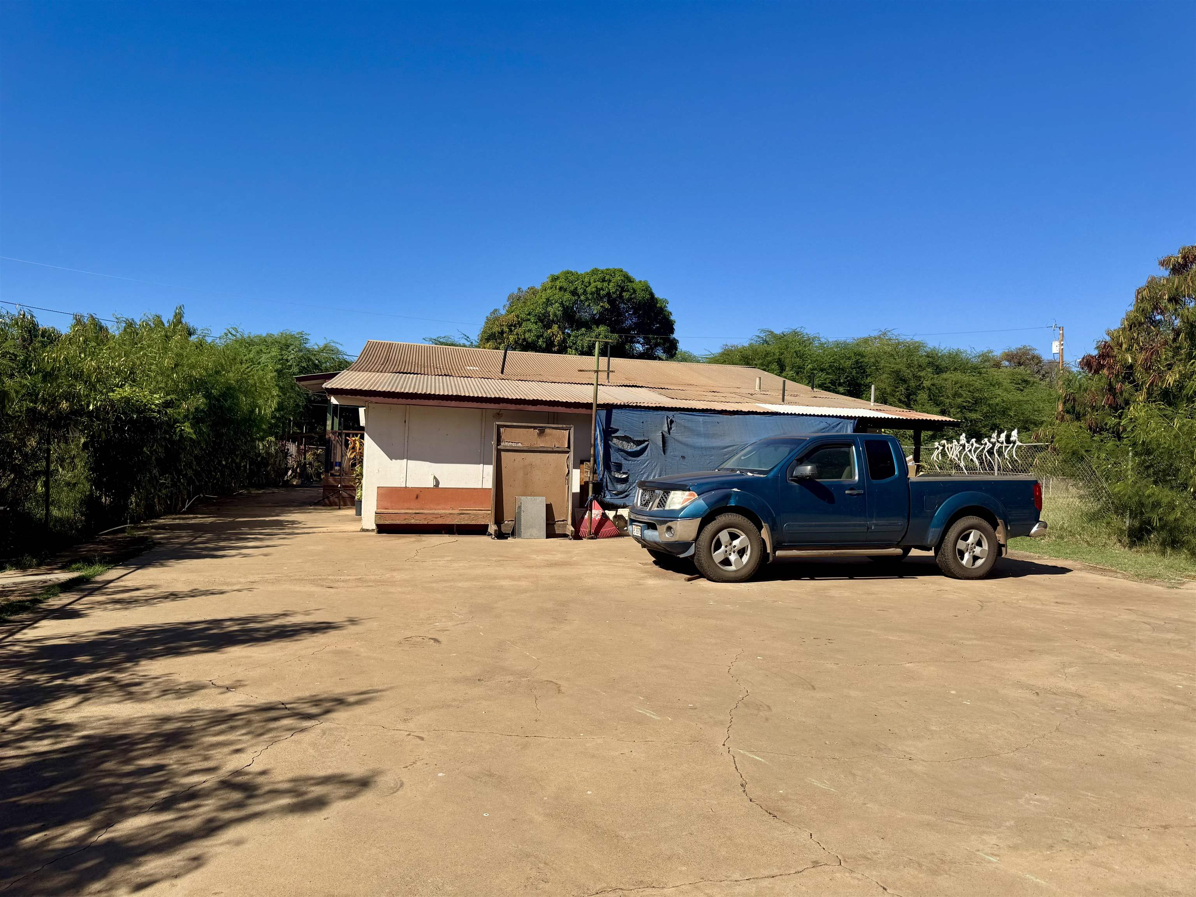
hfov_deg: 71.6
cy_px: 448
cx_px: 598
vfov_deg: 56.8
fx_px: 829
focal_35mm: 24
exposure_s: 1/5348
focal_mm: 6.76
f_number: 1.78
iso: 80
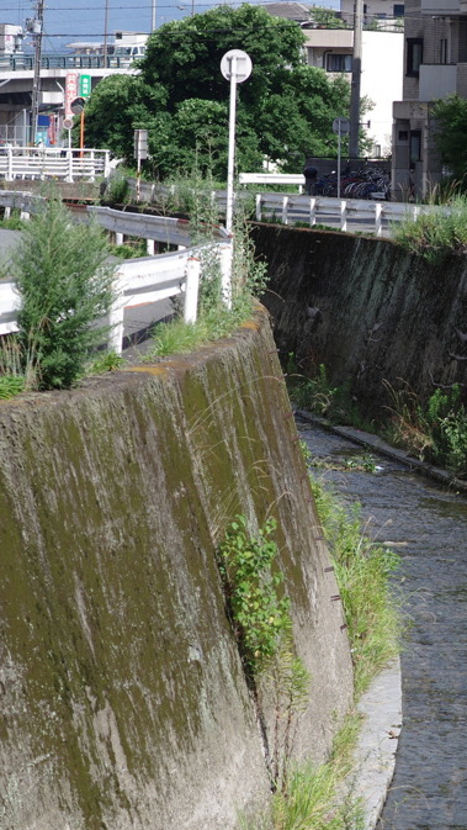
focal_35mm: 167
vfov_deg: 12.9
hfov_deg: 7.2
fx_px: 3673
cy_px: 417
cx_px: 514
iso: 100
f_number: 5
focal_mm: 70
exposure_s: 1/500
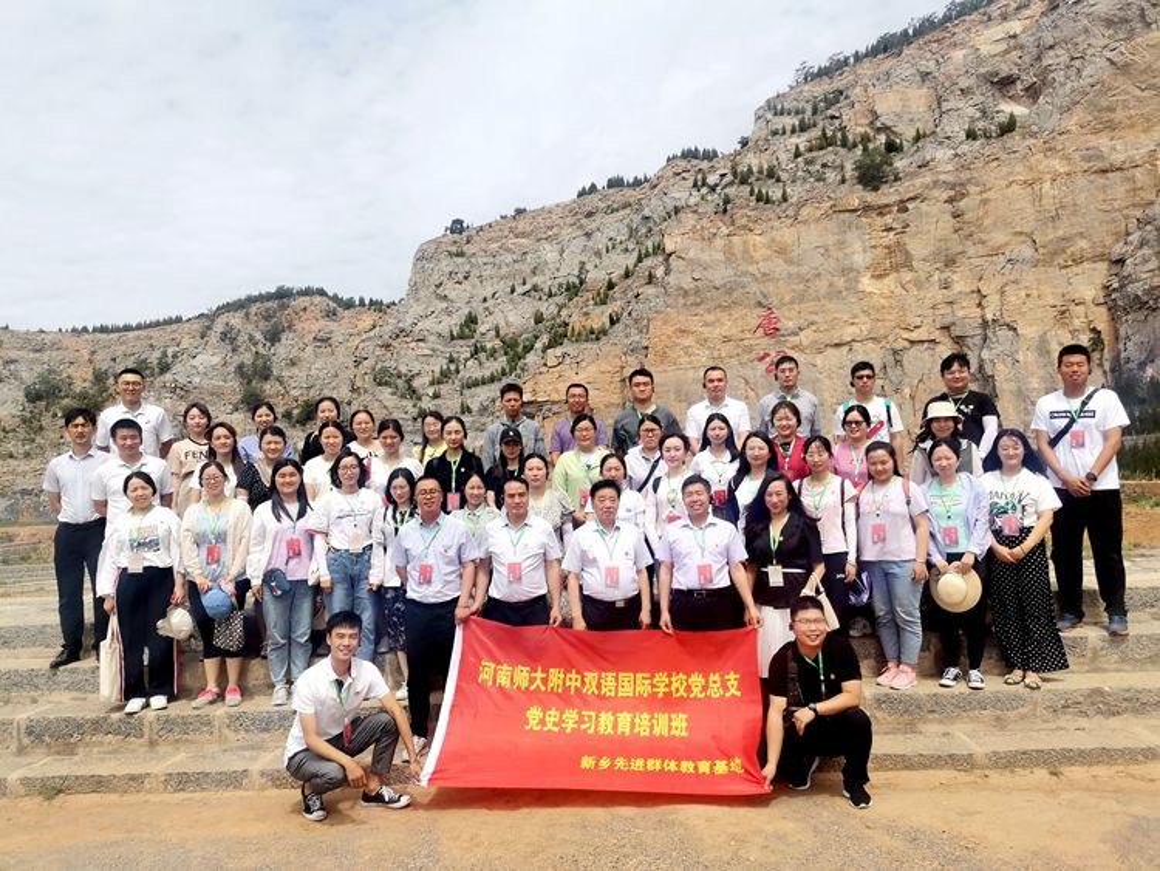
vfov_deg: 53.1
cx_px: 580
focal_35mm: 26
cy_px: 436
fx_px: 872
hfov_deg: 67.3
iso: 50
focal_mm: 4.75
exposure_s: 1/2519
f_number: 1.8
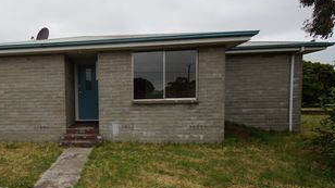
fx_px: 213
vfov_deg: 47.6
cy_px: 104
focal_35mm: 24
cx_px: 89
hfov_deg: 71.8
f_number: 7.1
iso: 100
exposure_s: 1/100
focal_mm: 10
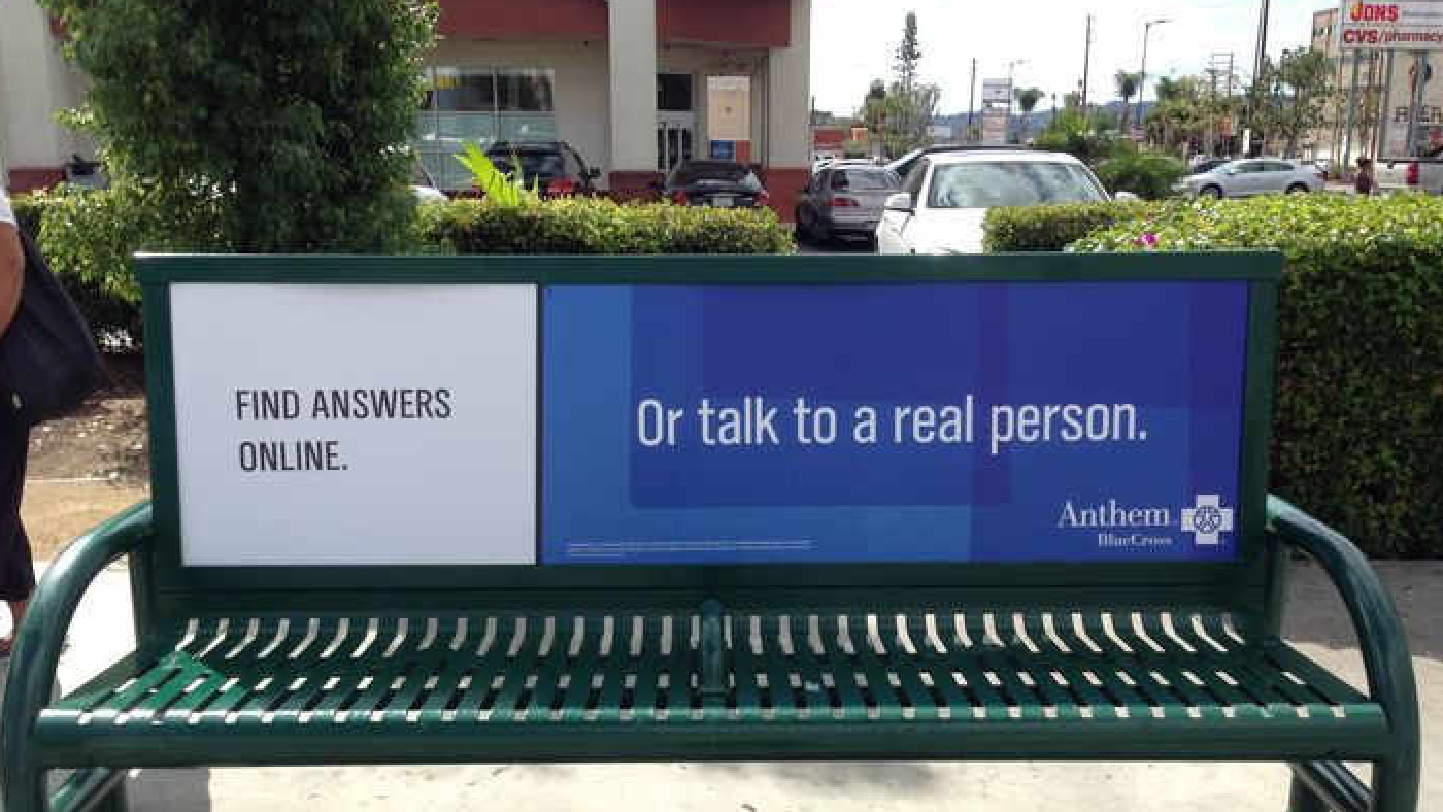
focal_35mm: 37
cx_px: 719
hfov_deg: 54.0
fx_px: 1416
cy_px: 499
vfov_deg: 31.9
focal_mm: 4.12
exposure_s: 1/1178
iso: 50
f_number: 2.4
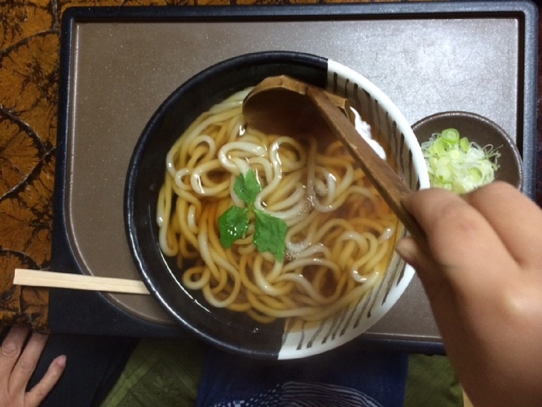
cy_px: 204
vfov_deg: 46.8
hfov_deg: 60.0
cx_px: 271
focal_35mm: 30
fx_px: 470
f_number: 2.2
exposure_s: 1/30
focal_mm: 4.12
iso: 200
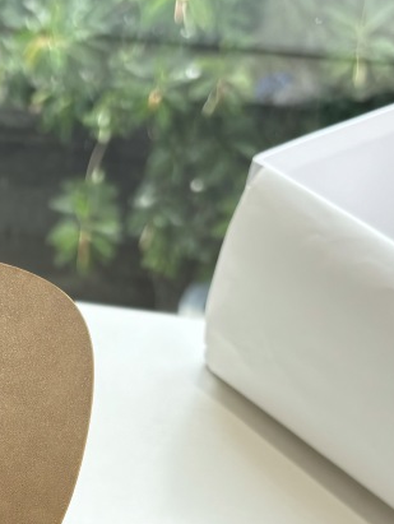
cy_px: 608
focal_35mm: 91
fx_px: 1379
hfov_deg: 15.9
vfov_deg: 20.3
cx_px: -5
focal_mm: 5.96
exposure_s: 1/345
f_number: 1.6
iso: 50
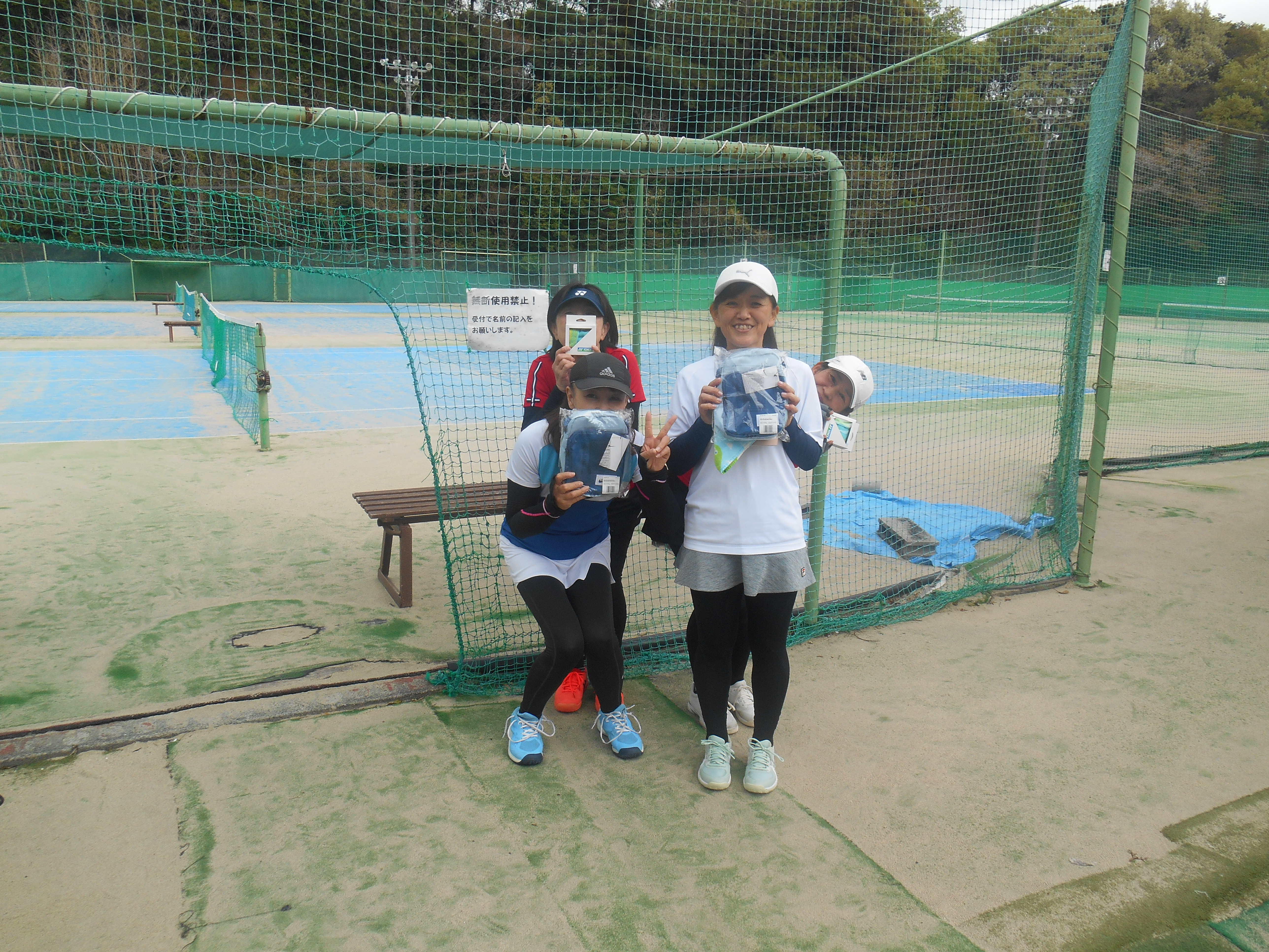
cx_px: 634
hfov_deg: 67.3
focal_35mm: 26
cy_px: 476
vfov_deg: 53.1
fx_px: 953
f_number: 3.4
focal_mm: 4.7
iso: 80
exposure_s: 1/100
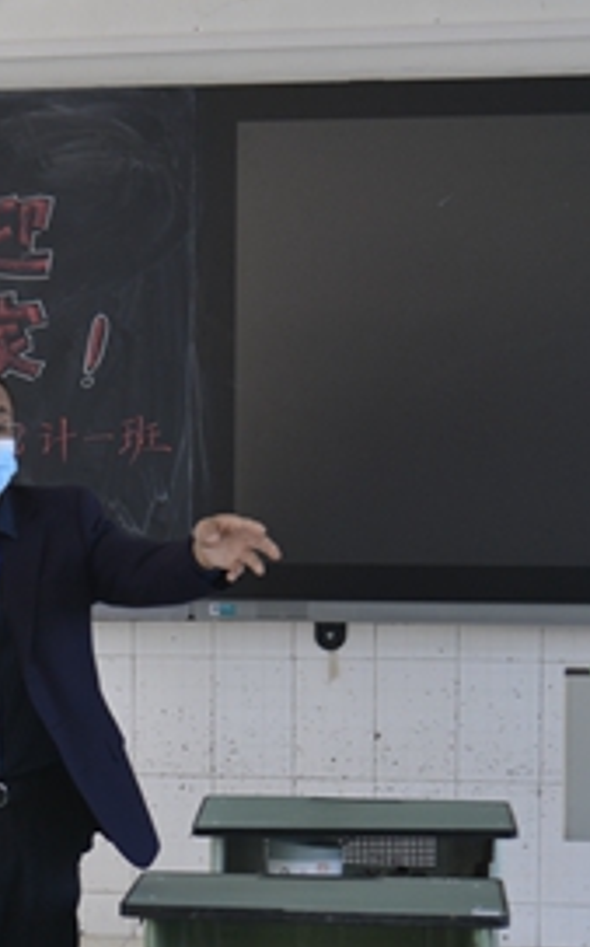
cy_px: 610
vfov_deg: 19.6
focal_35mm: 106
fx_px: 2731
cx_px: -143
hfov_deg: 12.0
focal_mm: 44
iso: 1000
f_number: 4
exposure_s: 1/200
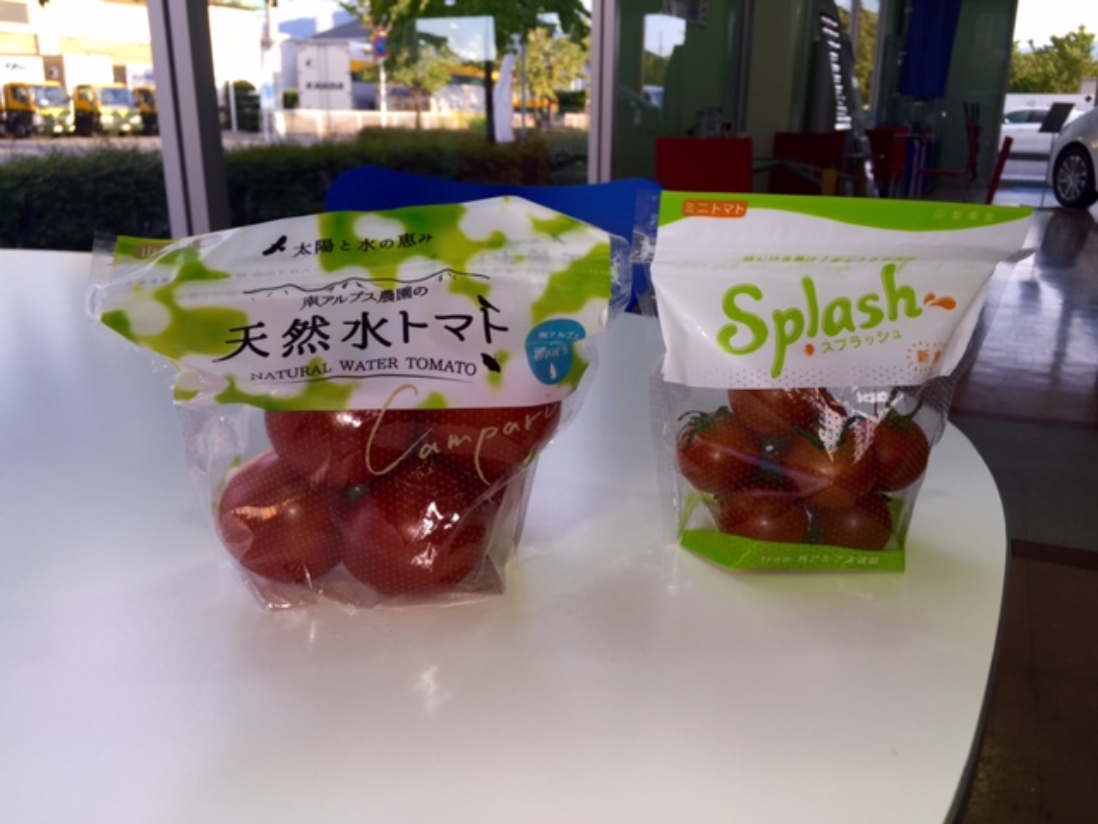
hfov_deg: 61.7
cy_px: 412
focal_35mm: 29
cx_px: 549
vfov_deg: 48.2
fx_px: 920
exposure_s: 1/122
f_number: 2.2
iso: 32
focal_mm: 4.15
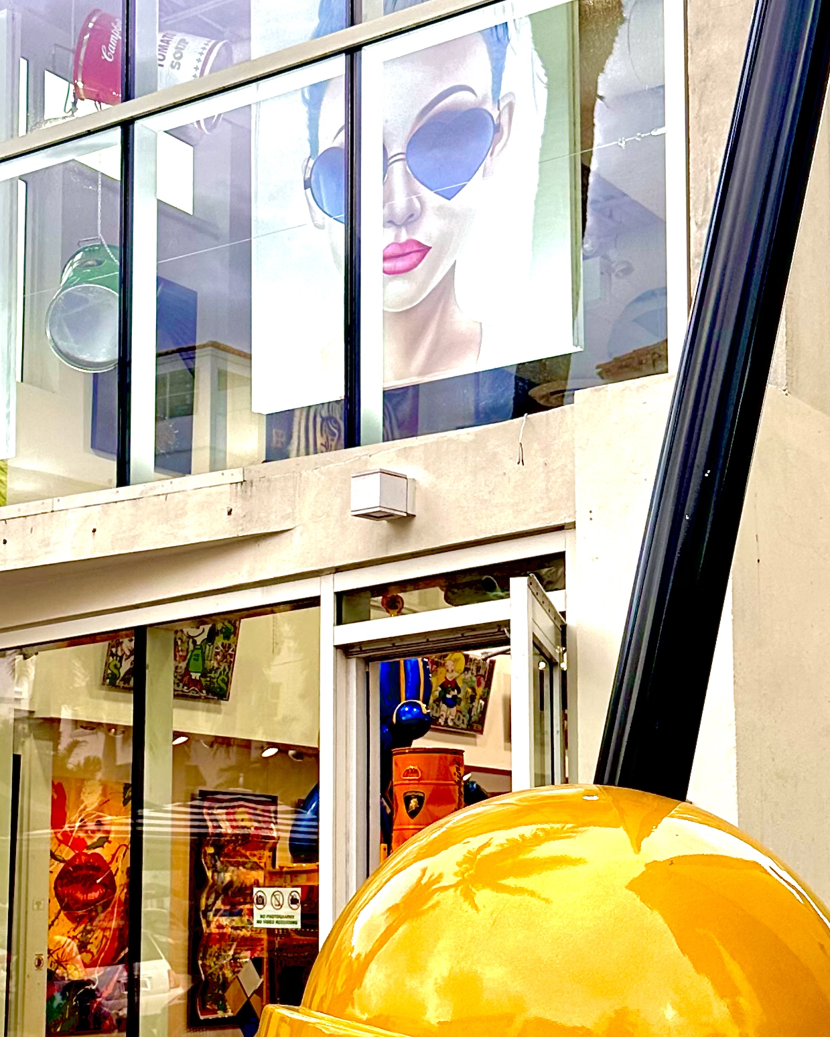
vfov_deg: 30.8
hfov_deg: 24.9
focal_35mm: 61
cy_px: 651
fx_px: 1873
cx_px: 298
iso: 80
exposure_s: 1/694
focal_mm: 6.86
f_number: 1.78
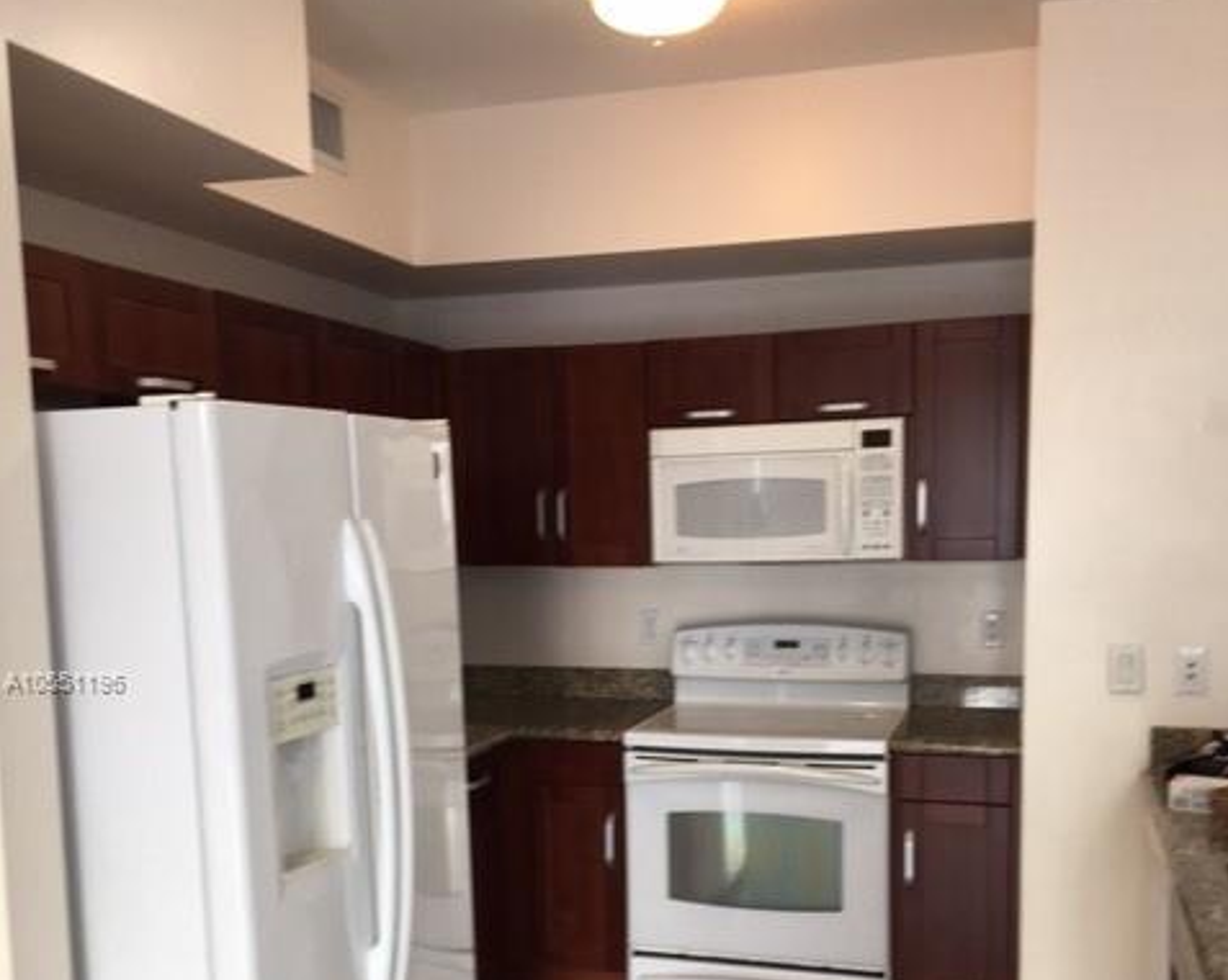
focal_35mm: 38
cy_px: 684
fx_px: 1380
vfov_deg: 38.5
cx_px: 615
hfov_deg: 48.0
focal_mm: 4.15
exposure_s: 1/30
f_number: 2.2
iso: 32
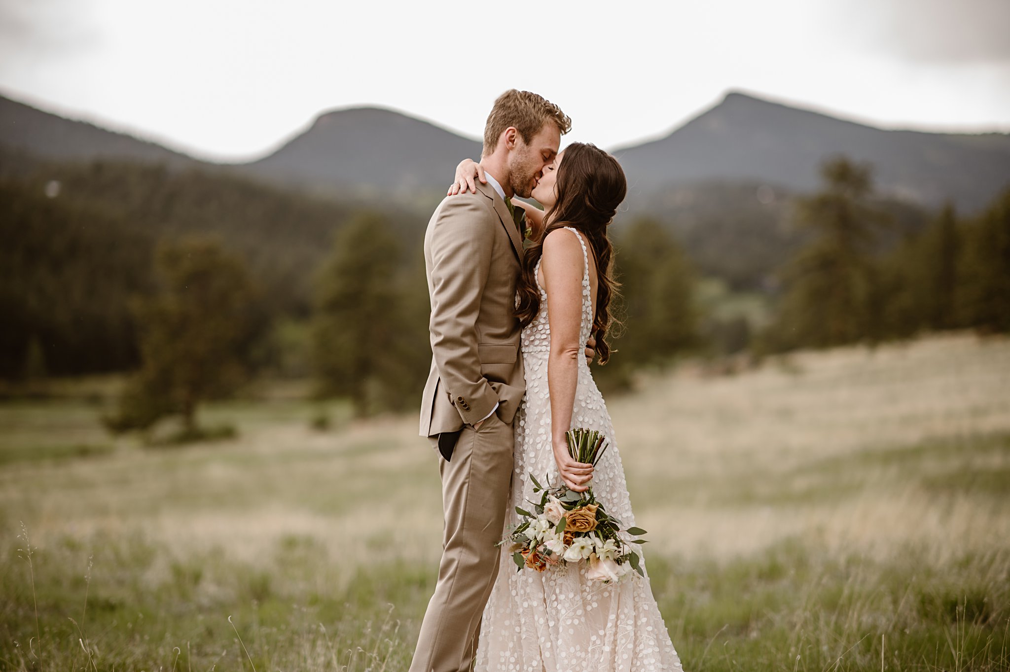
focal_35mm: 85
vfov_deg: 16.1
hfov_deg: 23.9
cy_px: 336
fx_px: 2383
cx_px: 505
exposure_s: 1/1000
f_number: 1.8
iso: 200
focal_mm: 85
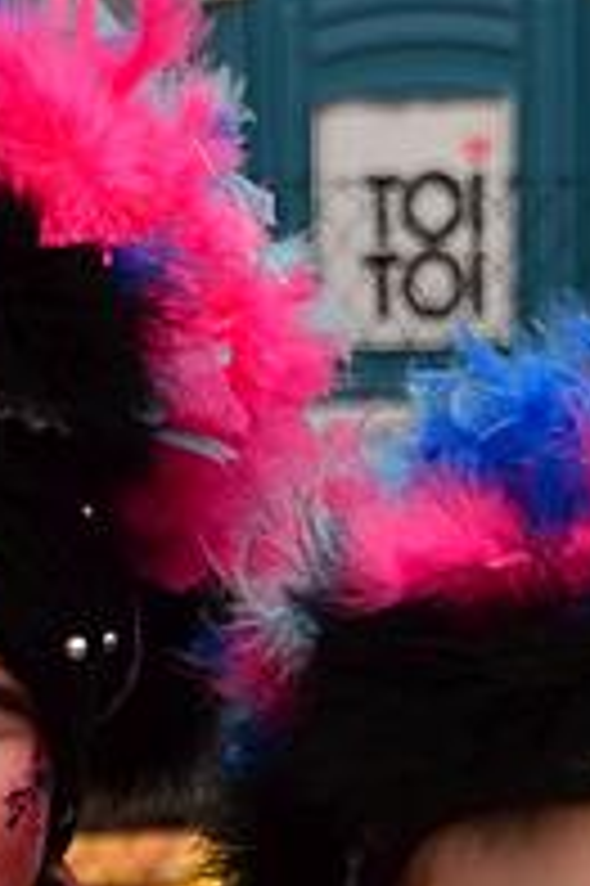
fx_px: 6747
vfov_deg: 7.3
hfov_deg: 5.0
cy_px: 1507
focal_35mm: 274
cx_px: 214
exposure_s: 1/640
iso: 400
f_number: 5.6
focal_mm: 50
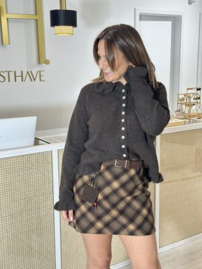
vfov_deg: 39.7
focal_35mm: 48
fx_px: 373
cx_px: 101
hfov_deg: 30.3
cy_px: 134
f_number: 1.78
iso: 125
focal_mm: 6.86
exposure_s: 1/100
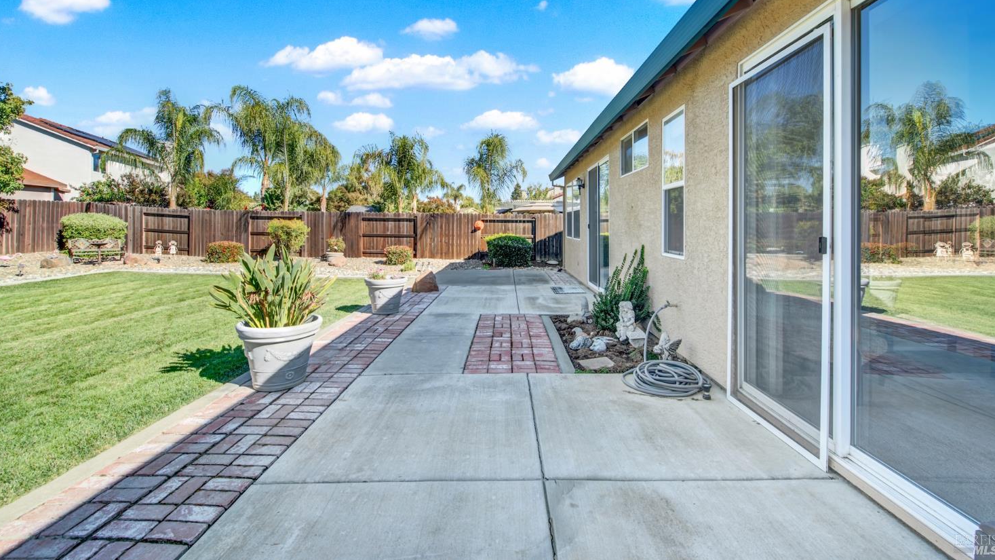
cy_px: 224
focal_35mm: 15
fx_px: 396
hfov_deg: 103.0
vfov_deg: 69.8
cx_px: 501
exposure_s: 1/40
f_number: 14
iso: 100
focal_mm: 14
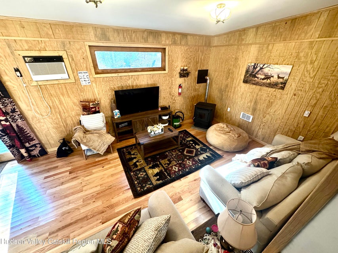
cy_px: 126
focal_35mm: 14
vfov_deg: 85.7
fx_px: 137
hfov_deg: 102.1
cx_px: 169
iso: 320
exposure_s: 1/60
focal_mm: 2.22
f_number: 2.2
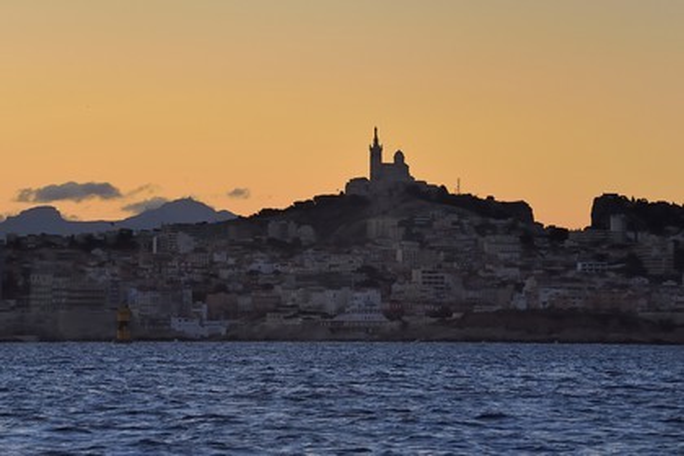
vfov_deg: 6.9
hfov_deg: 10.3
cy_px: 228
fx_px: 3800
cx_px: 342
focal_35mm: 200
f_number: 7.1
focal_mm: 200
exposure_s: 1/640
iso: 1600
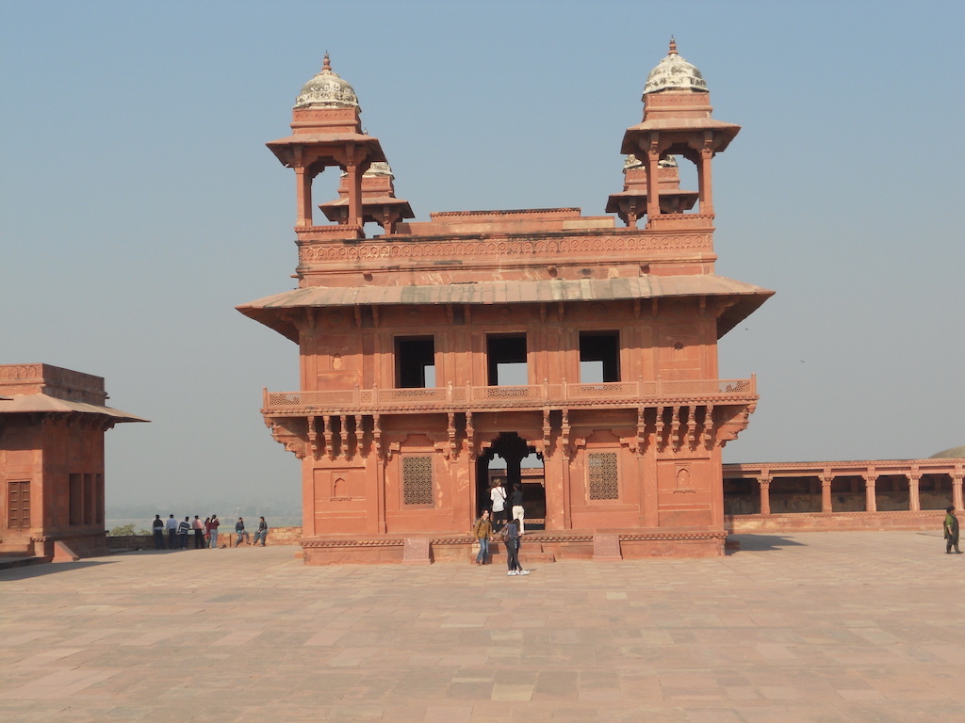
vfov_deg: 27.0
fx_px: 1505
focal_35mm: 54
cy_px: 362
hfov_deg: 35.5
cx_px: 482
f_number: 4.8
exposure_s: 1/500
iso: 80
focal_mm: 9.8
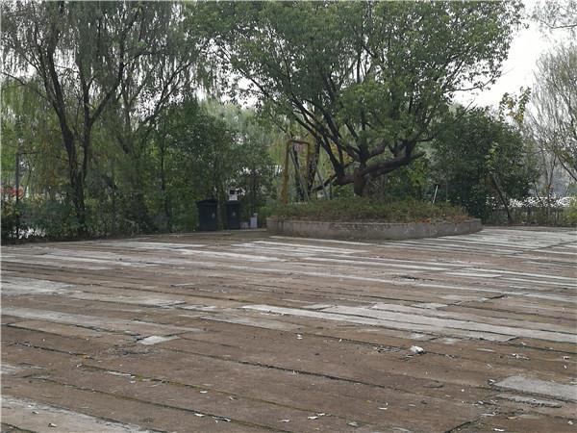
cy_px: 216
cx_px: 288
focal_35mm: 56
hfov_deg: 34.3
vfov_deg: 26.1
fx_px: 933
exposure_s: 1/102
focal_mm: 4.5
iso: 50
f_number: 2.2
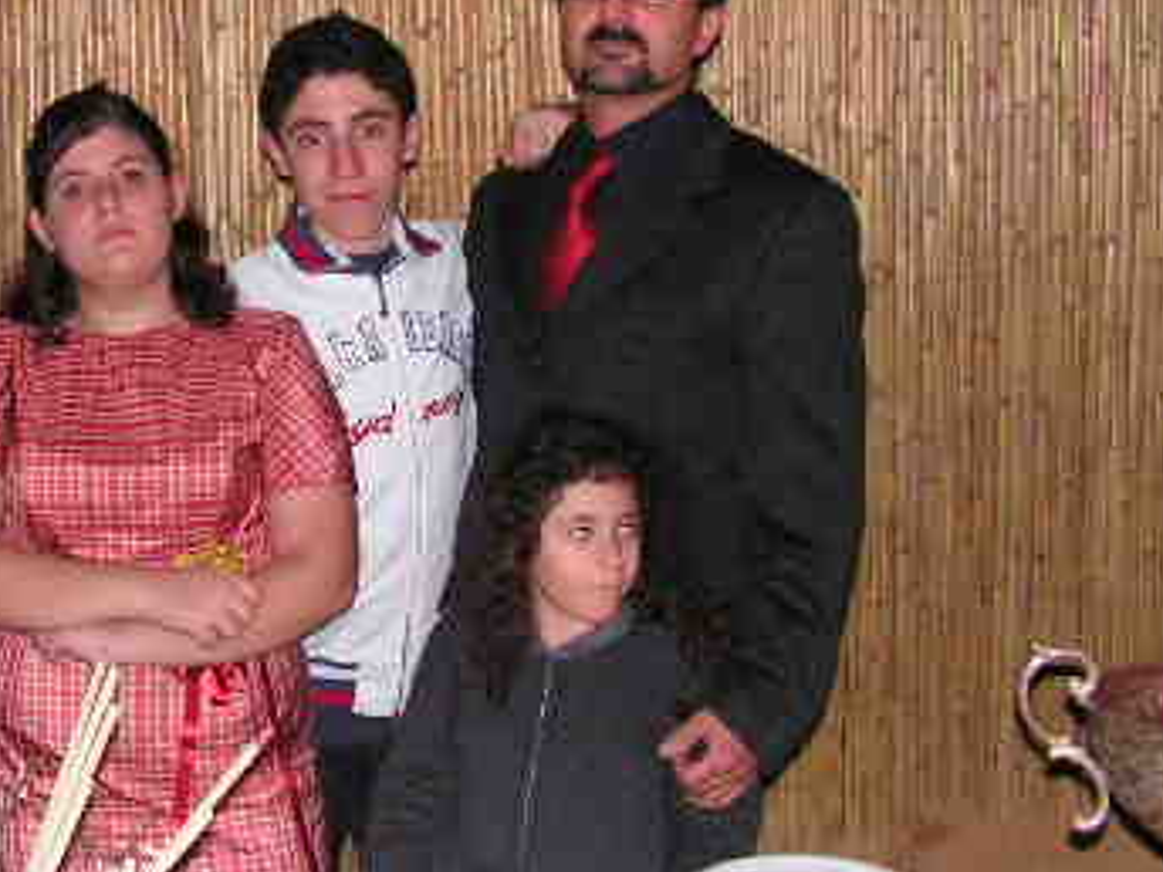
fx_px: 2251
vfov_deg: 21.9
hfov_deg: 28.4
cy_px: 419
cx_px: 243
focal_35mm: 67
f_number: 3.2
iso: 200
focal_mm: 6
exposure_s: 1/40
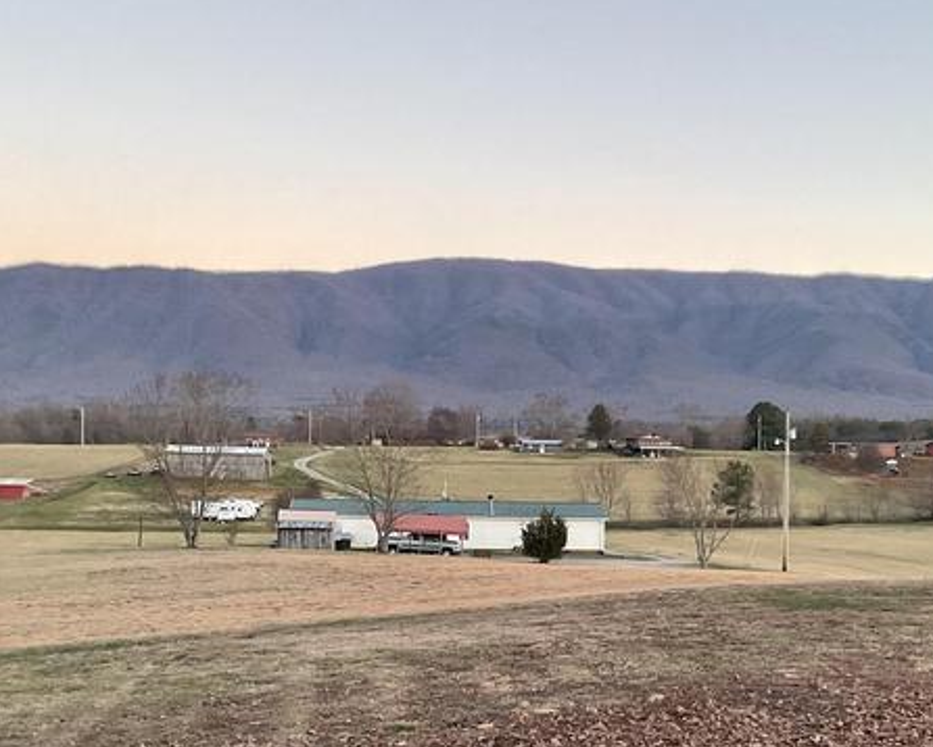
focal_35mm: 54
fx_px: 1492
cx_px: 550
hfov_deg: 34.6
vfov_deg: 27.7
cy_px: 555
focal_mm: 3
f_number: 1.8
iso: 64
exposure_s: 1/120
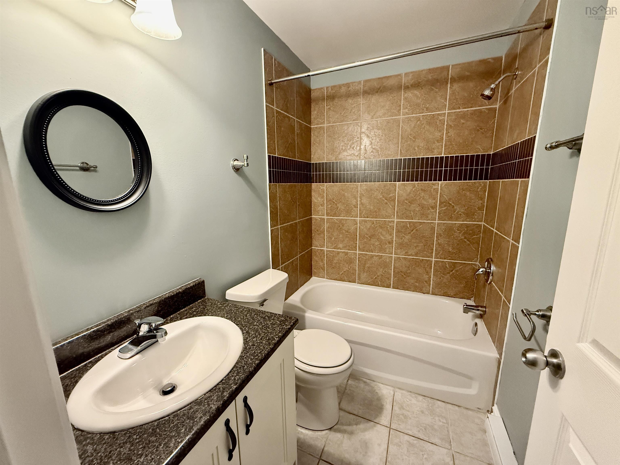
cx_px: 310
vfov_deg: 85.7
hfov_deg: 102.1
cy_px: 232
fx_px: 251
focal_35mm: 14
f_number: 2.2
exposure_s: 1/60
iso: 640
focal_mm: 2.22
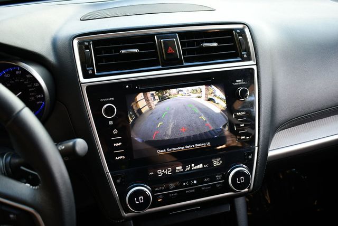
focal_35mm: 36
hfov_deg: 53.1
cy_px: 113
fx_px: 338
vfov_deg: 36.9
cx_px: 169
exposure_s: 1/250
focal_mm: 18
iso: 800
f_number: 3.5
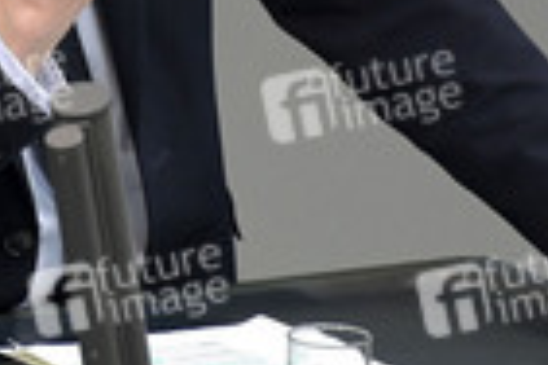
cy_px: -194
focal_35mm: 1595
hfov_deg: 1.3
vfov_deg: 0.9
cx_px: 25
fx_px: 24278
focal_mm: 500
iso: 6400
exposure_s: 1/400
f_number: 6.3
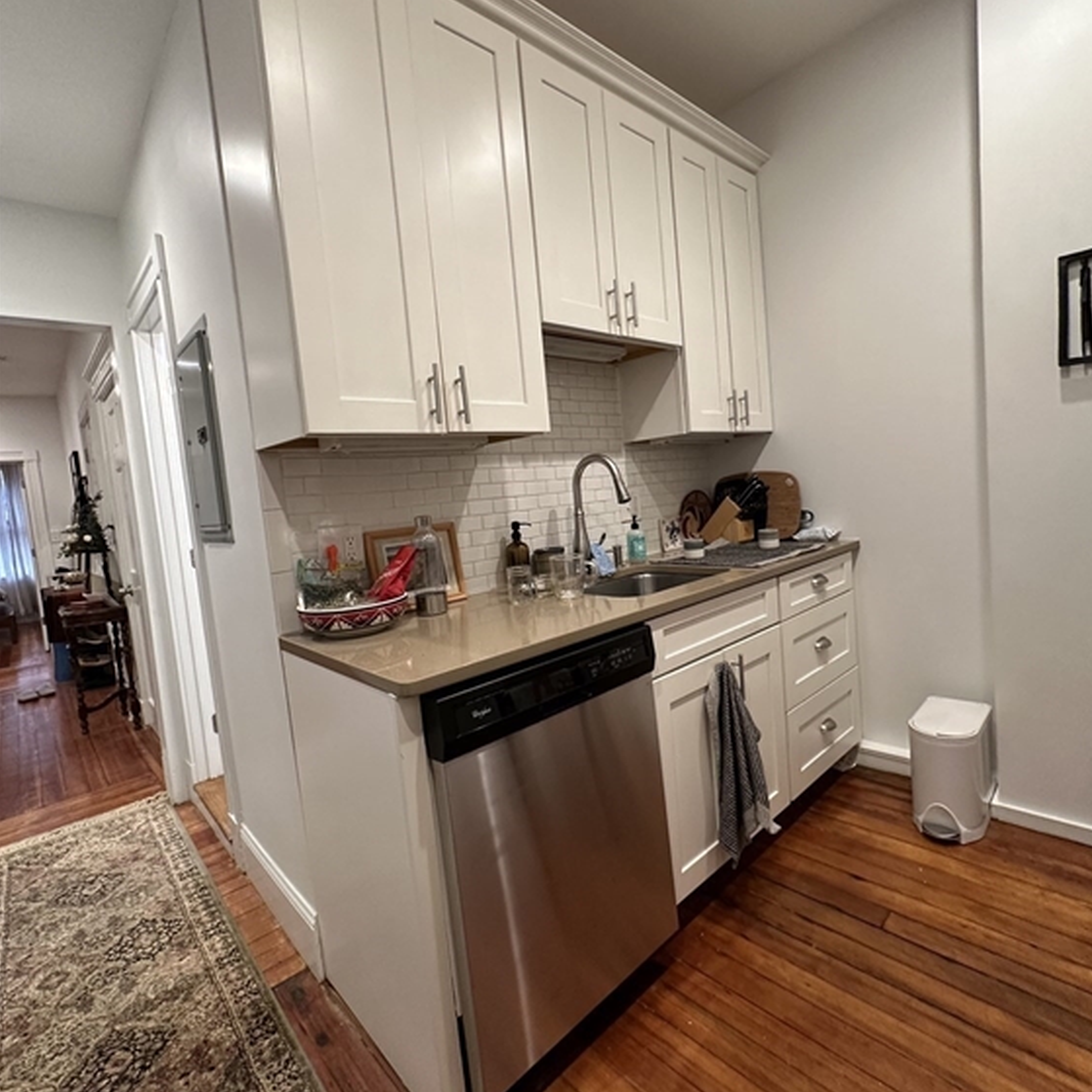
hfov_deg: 84.0
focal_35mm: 17
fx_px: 607
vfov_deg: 83.9
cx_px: 559
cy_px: 531
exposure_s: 1/60
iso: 250
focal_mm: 2.22
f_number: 2.2
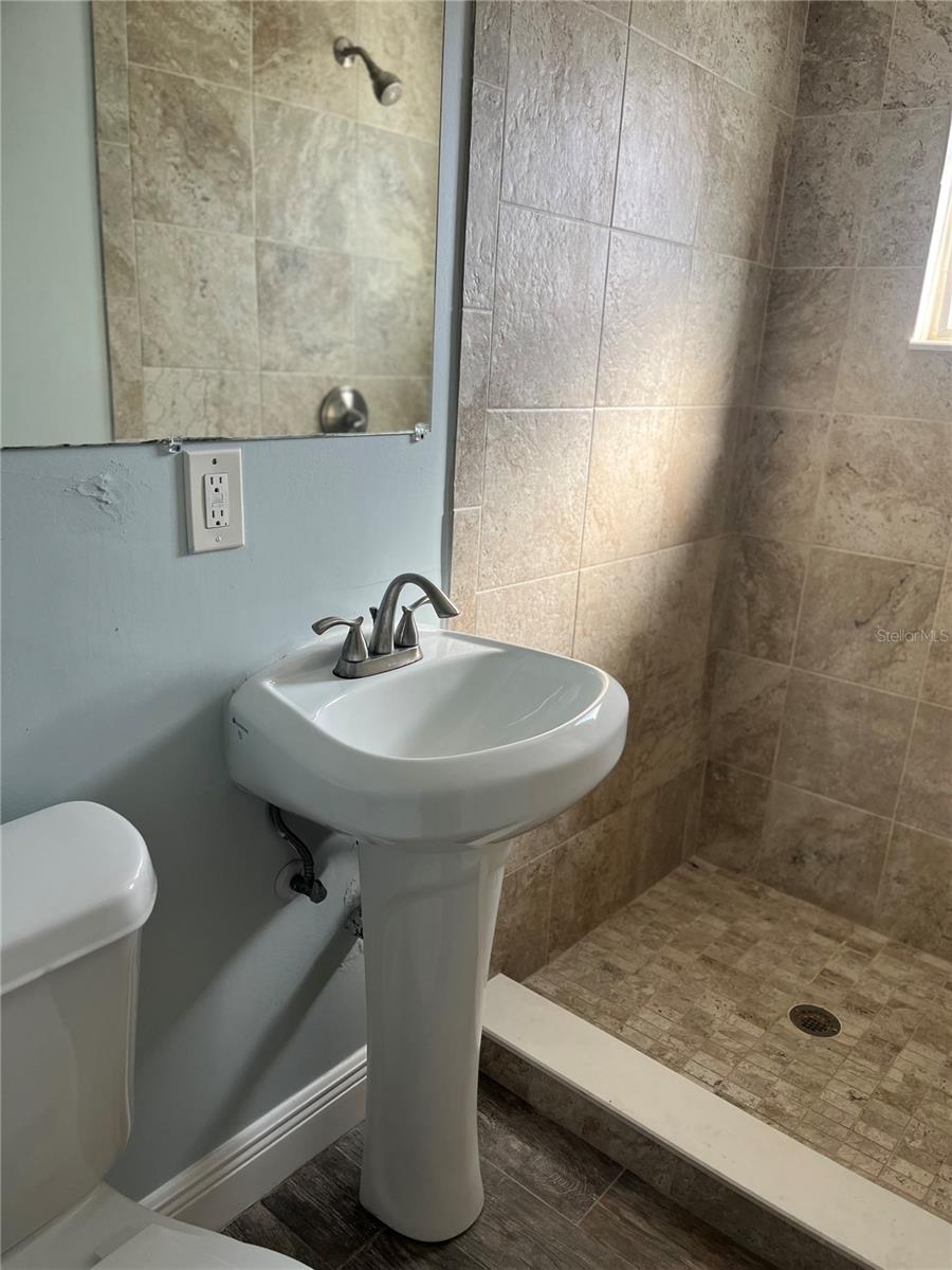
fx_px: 953
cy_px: 635
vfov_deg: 67.3
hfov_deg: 53.1
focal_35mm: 26
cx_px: 476
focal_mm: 5.1
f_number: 1.6
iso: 64
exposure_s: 1/121
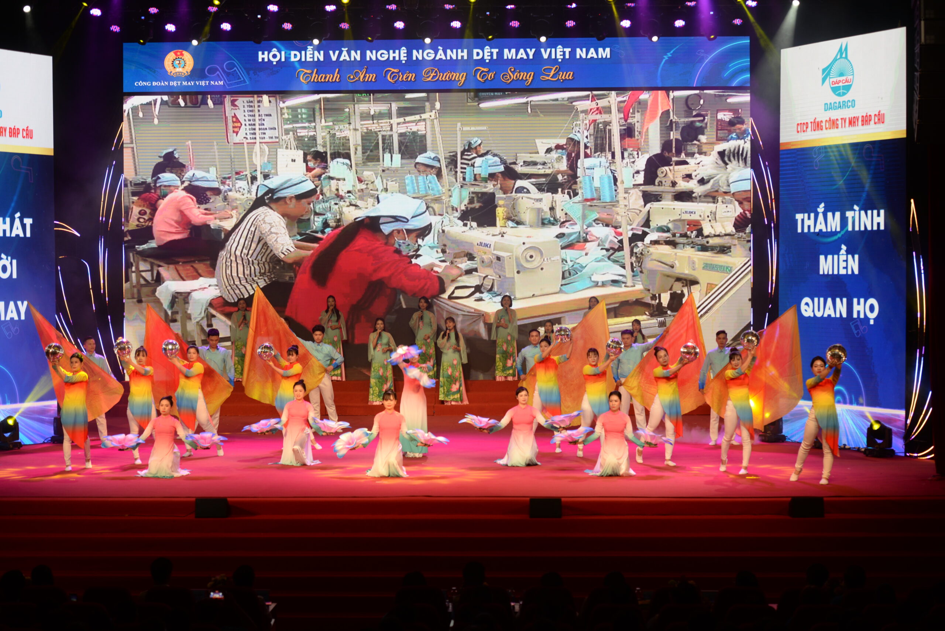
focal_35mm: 70
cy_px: 316
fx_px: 1838
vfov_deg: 19.5
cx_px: 472
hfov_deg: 28.8
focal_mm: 70
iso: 320
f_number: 3.5
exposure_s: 1/160
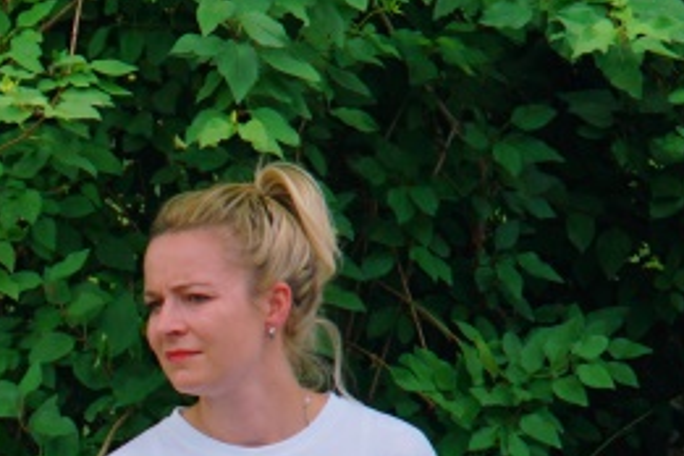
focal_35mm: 1176
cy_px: 819
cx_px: -542
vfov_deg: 1.2
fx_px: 22342
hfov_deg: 1.8
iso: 100
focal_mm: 200
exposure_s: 1/1600
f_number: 2.8
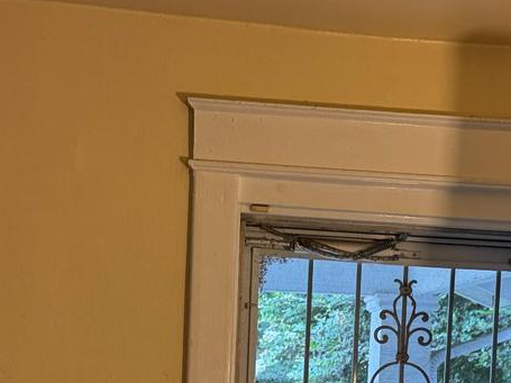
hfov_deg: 25.6
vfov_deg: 18.7
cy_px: 410
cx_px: 329
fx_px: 1122
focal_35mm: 76
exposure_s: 1/60
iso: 160
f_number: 1.78
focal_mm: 6.76
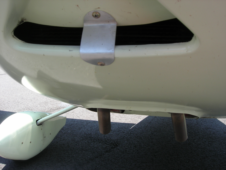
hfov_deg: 49.0
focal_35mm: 38
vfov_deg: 37.7
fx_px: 248
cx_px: 113
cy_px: 85
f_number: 4.8
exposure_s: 1/147
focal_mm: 7.8
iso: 64
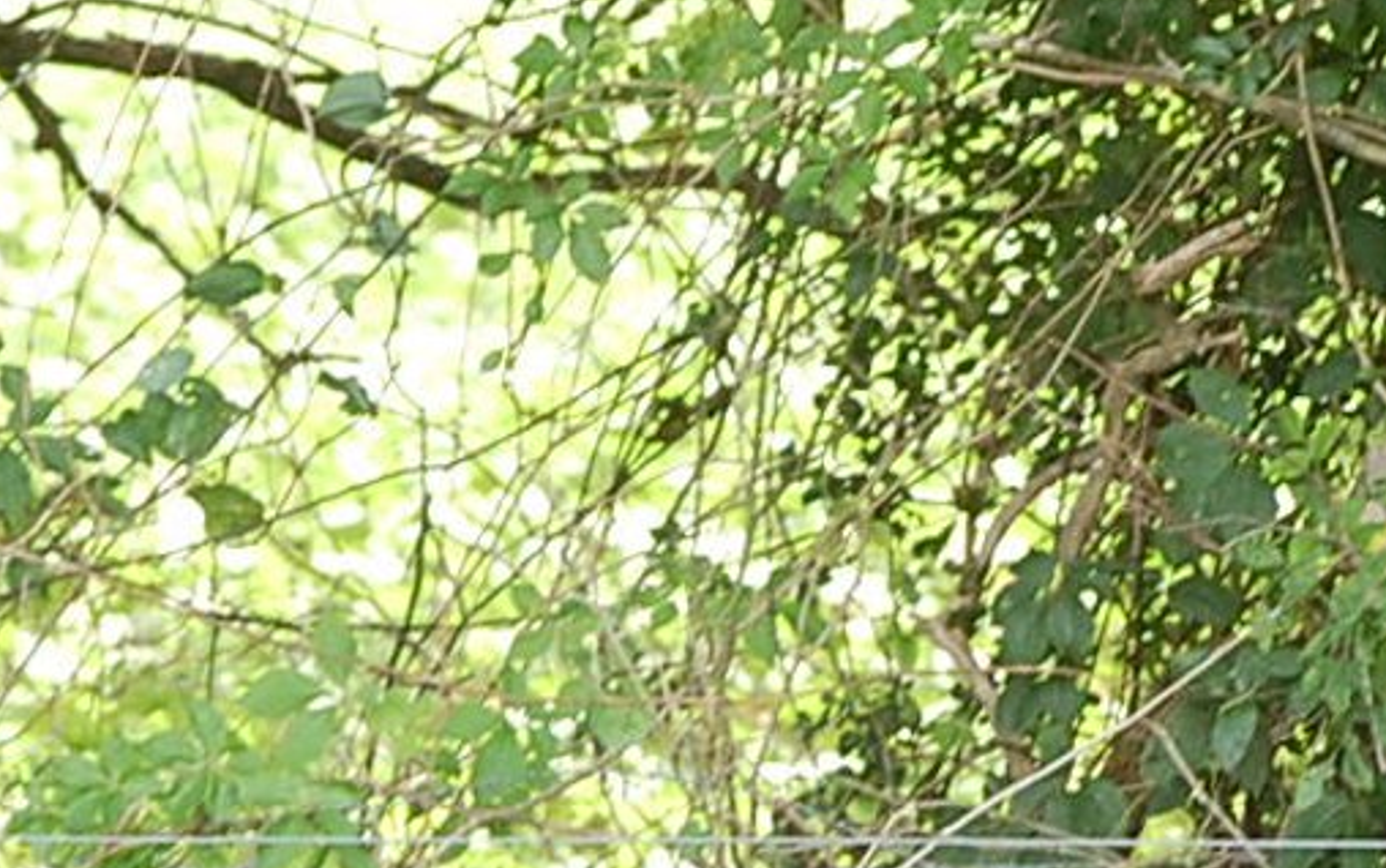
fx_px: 19386
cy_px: 1262
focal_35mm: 513
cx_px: 525
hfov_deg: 4.1
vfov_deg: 2.6
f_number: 4.5
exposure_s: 1/125
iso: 450
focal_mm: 100
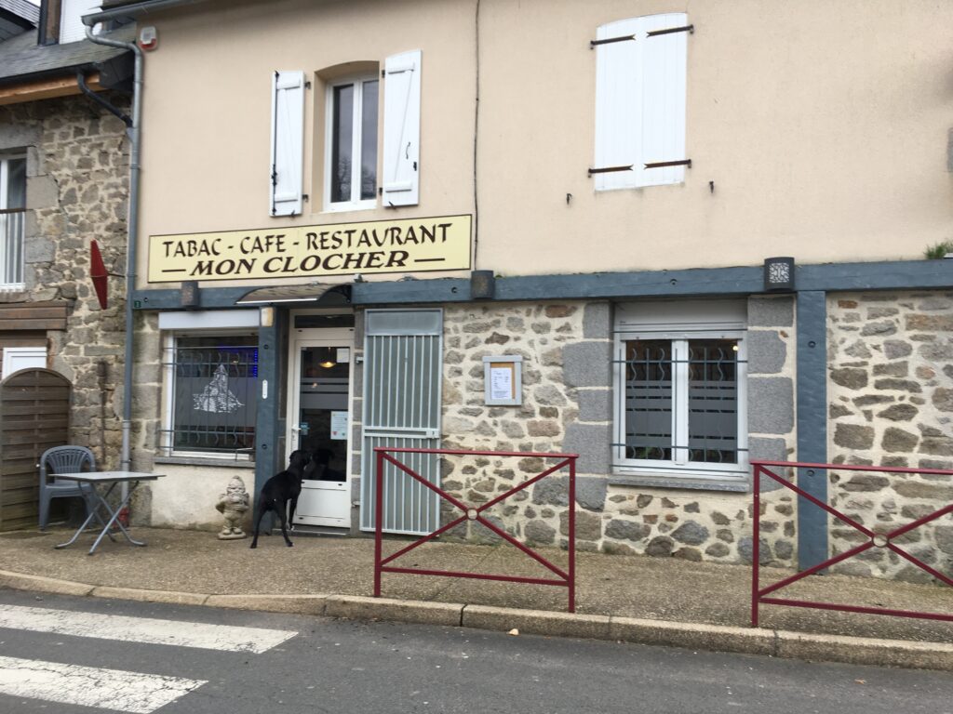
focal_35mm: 29
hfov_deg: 61.7
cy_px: 357
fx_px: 798
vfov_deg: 48.2
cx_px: 476
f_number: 2.2
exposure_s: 1/100
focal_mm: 4.15
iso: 25
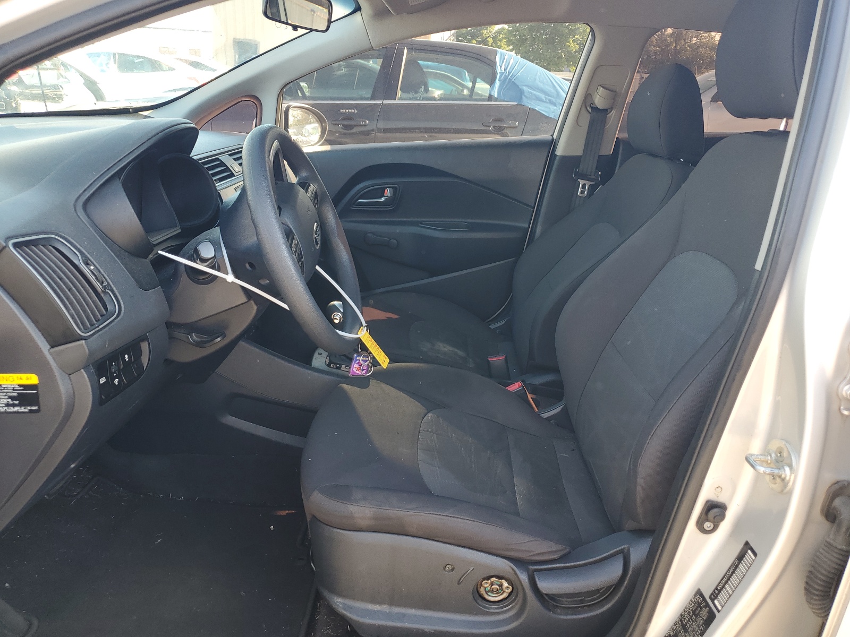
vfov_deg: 53.1
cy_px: 318
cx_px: 425
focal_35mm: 26
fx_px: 638
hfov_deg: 67.3
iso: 50
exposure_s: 1/120
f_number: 1.5
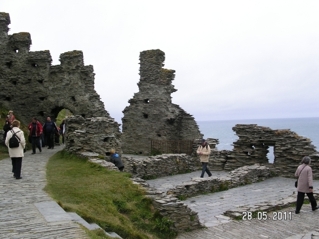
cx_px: 160
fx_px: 350
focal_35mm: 38
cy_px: 120
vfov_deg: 37.7
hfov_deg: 49.0
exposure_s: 1/350
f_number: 5.6
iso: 100
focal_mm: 7.8
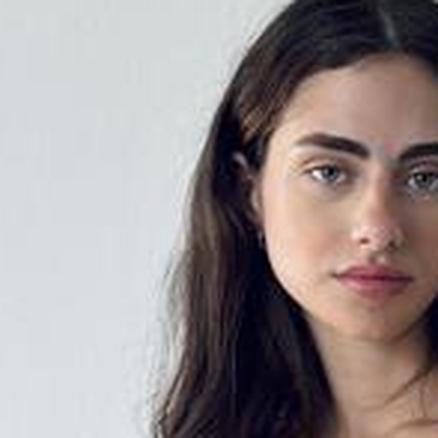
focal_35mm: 154
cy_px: 544
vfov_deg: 11.1
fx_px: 2205
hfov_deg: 11.3
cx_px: 408
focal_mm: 6.76
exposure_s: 1/120
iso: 100
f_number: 1.78
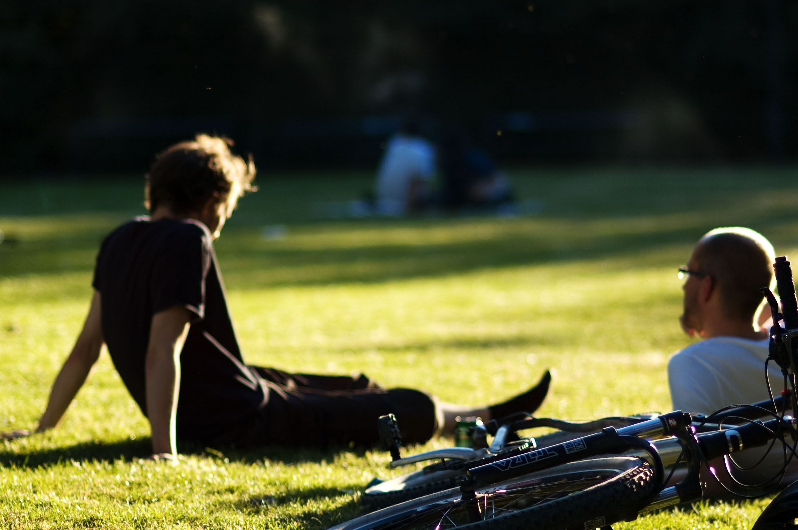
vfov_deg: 8.5
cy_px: 289
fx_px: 3558
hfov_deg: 12.8
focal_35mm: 161
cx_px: 434
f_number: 1.8
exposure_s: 1/2000
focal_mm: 85
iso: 200
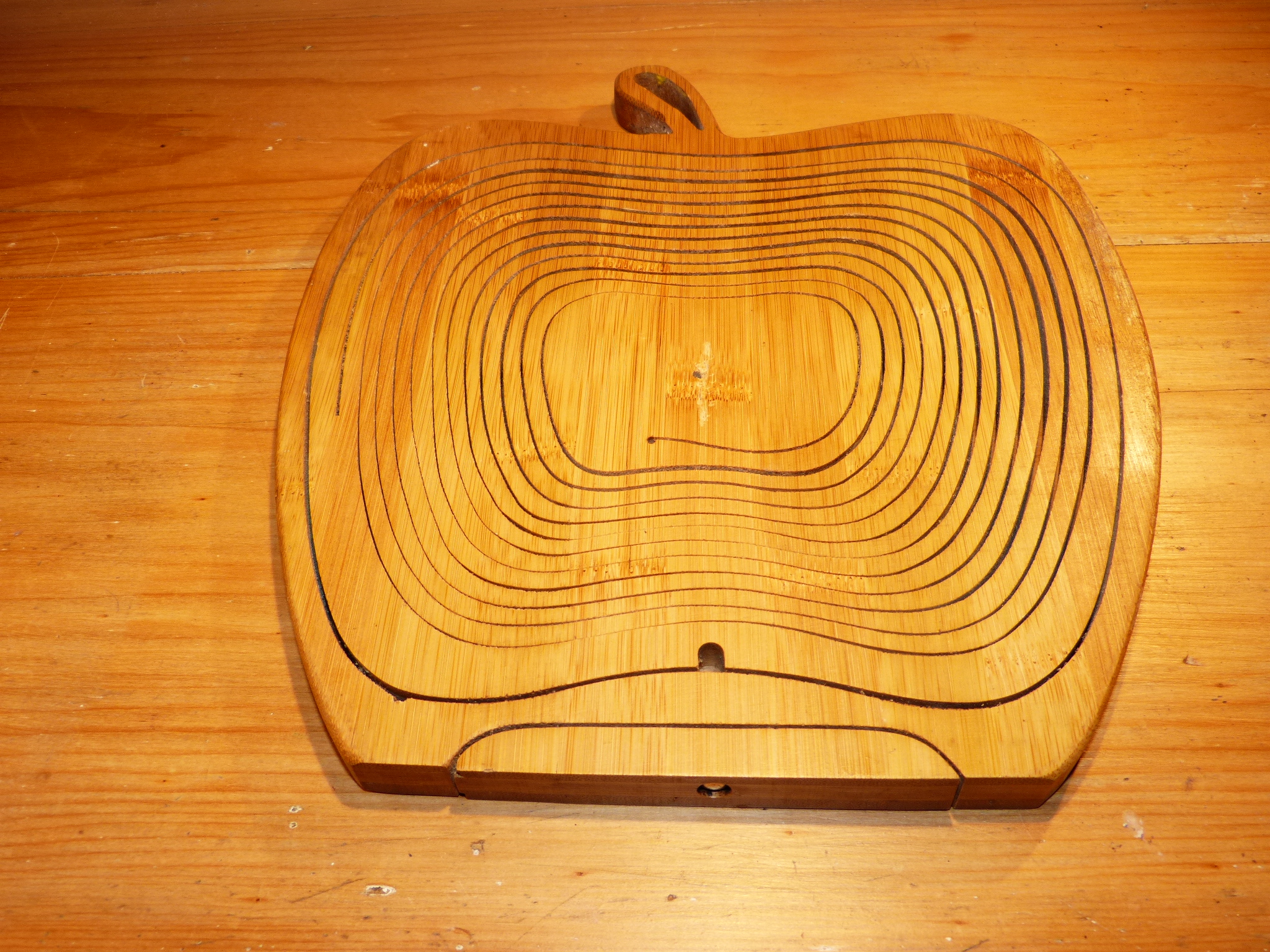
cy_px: 476
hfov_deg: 60.0
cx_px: 635
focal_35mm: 30
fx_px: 1101
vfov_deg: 46.8
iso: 100
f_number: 2.9
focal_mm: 5.3
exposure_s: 1/60
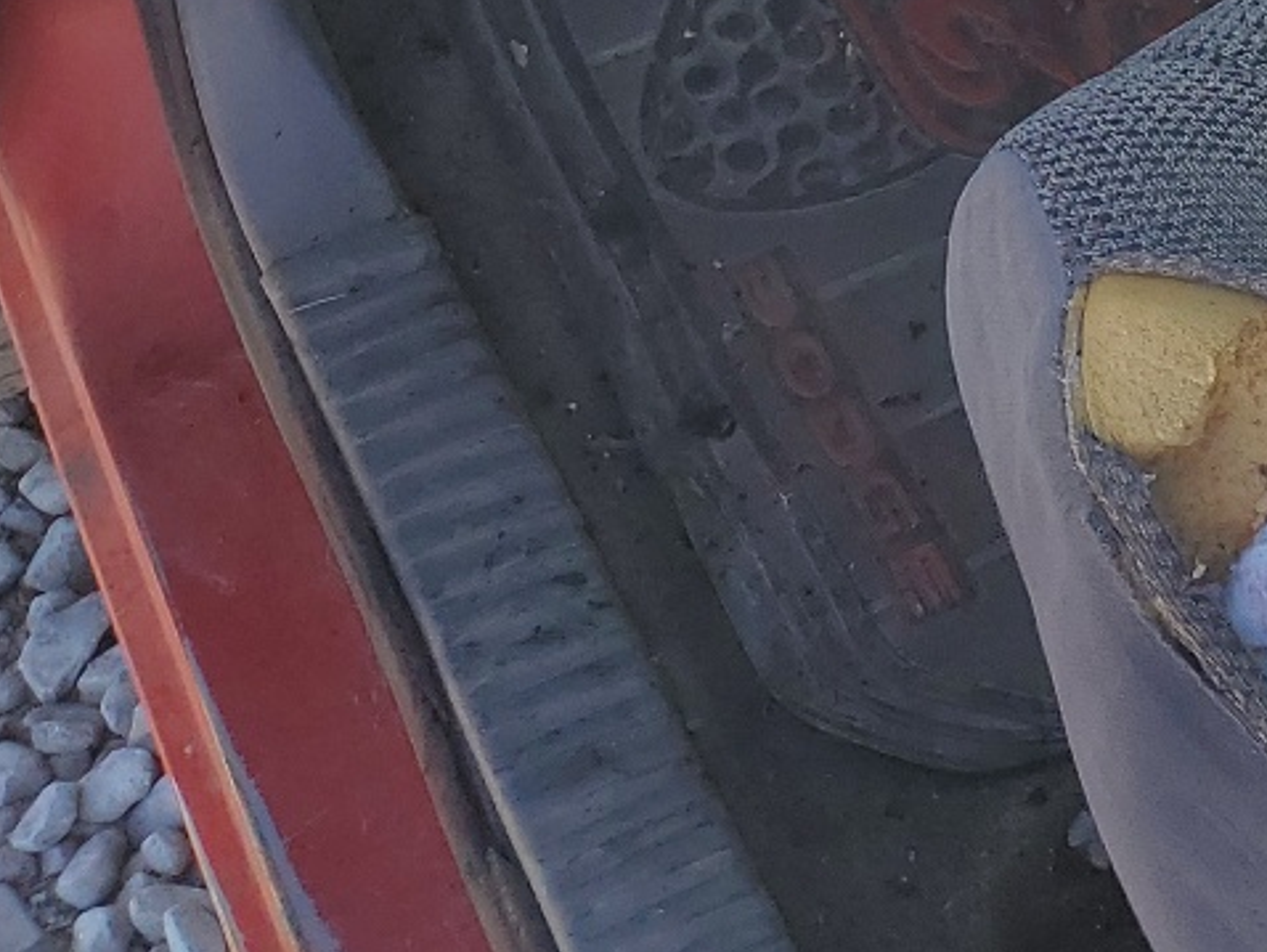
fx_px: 3186
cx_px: 2004
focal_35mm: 87
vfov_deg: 15.6
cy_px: -501
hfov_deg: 19.1
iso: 50
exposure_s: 1/476
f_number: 1.5
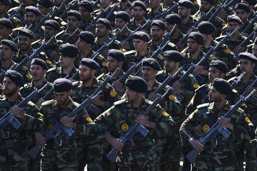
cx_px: 128
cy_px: 86
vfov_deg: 3.4
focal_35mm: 400
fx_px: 2855
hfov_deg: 5.2
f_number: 9
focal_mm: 400
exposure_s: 1/1600
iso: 1000
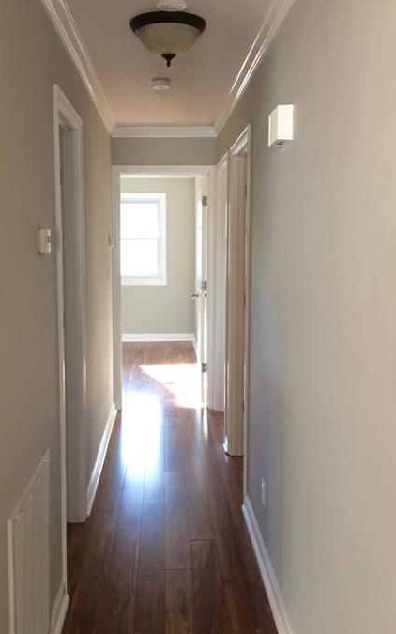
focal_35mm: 35
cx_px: 172
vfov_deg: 55.3
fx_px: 604
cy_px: 298
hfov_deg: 36.2
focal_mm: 4.15
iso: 32
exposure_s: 1/40
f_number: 2.2
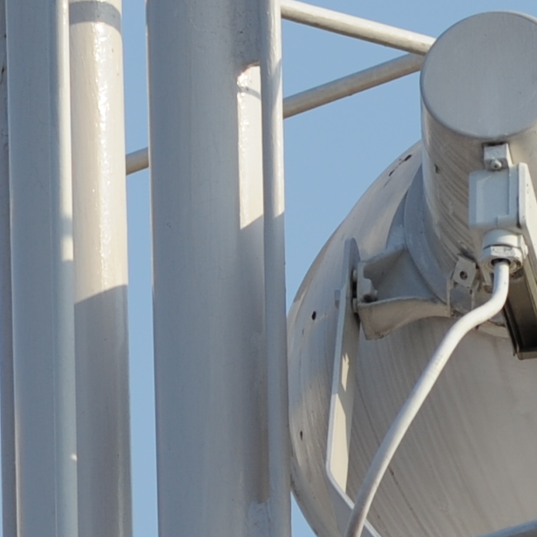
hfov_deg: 1.7
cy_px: 466
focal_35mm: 1056
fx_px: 18534
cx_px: -372
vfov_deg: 1.7
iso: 200
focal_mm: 180
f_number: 5.6
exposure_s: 1/1250
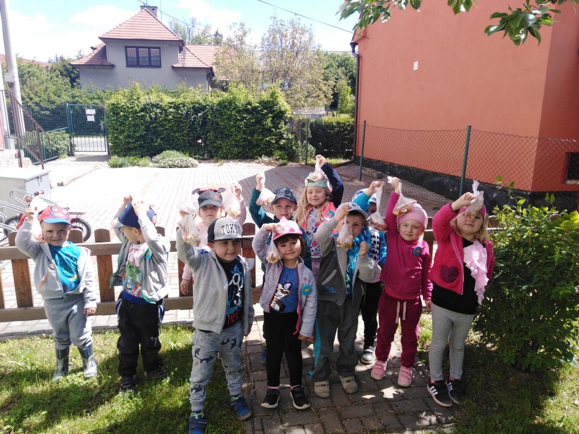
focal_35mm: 26
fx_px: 435
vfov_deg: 53.1
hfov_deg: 67.3
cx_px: 290
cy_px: 217
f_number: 2.2
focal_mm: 3.46
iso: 100
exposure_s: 1/432
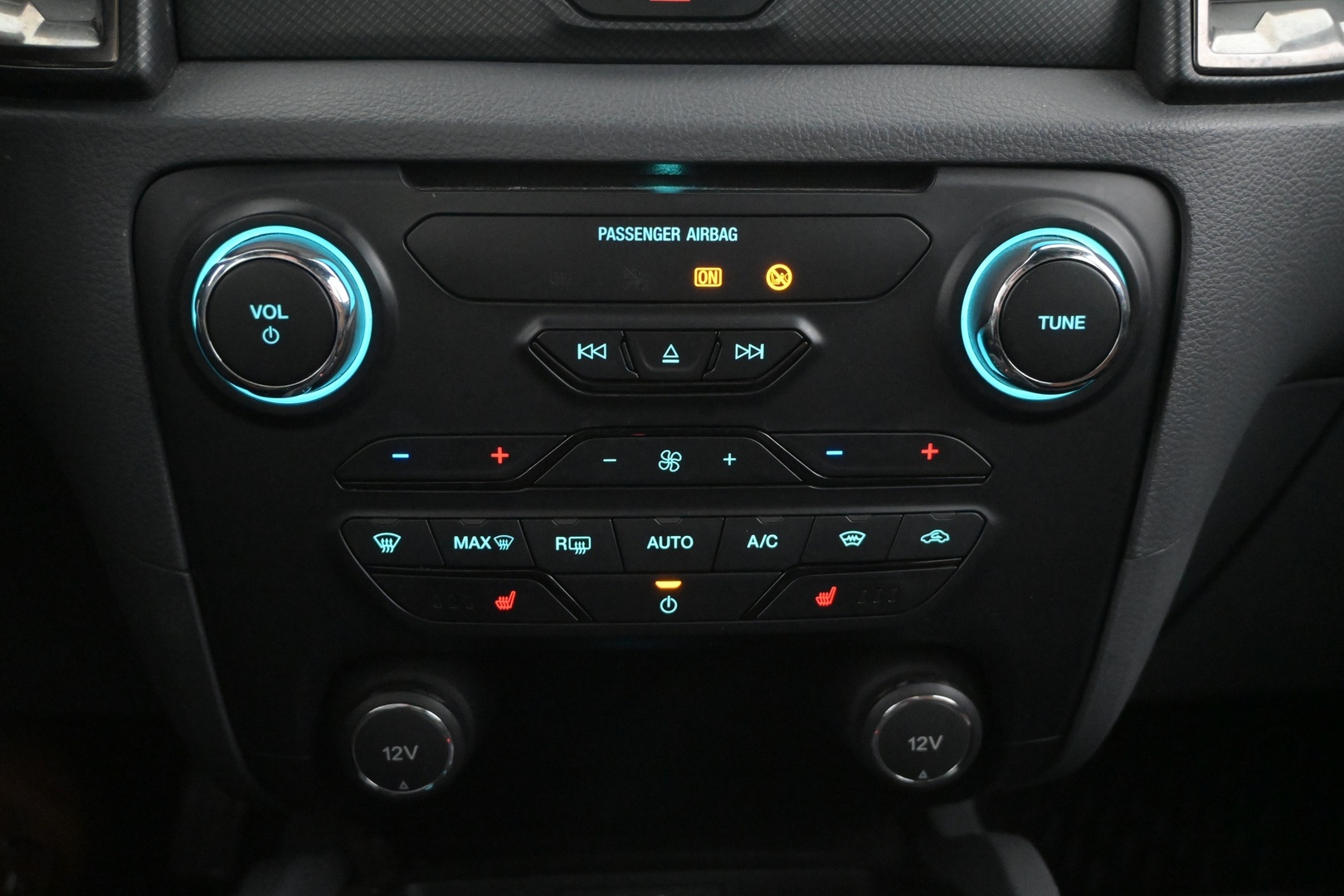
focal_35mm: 33
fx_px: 1232
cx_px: 672
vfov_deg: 40.0
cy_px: 448
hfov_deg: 57.2
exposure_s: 1/40
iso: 7200
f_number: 4
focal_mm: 22
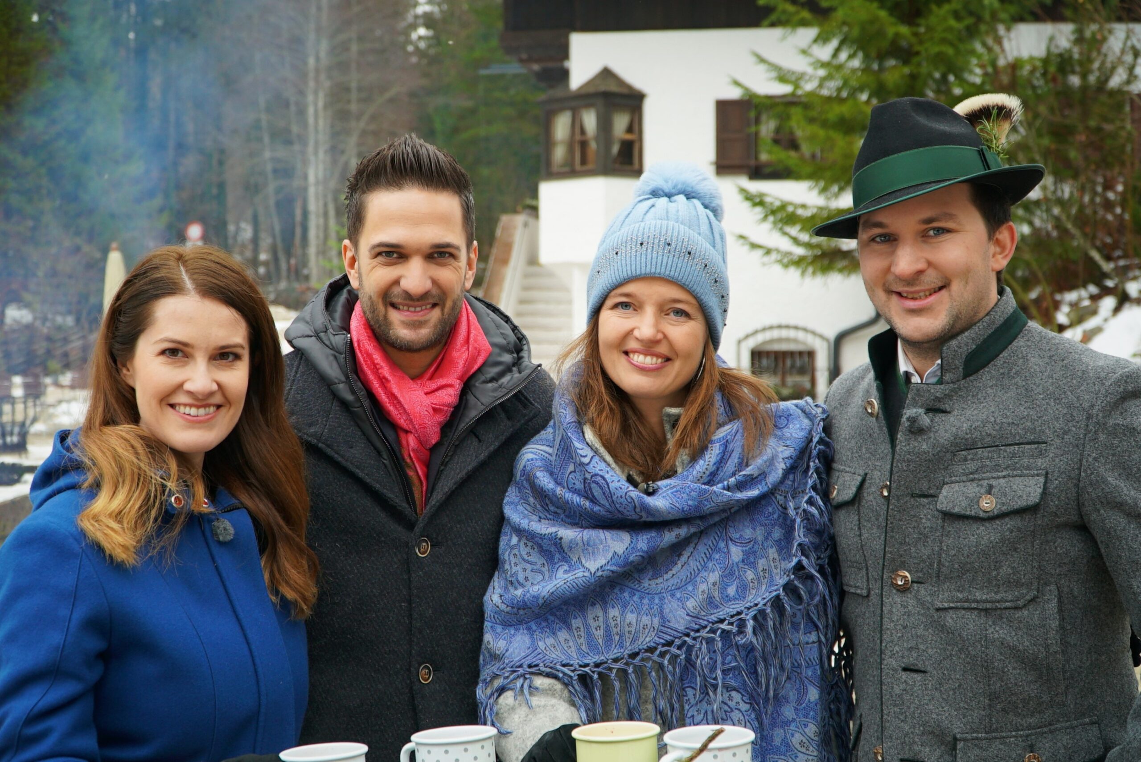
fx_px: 1458
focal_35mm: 46
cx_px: 570
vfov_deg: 29.3
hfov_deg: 42.7
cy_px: 381
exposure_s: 1/160
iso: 250
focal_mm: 31
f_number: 4
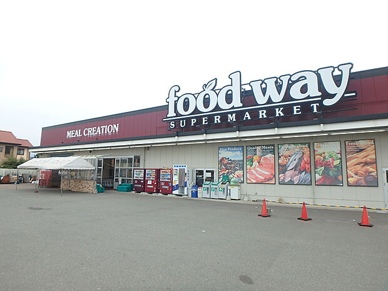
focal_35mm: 21
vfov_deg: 63.4
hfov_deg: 79.0
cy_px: 146
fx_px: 235
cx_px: 194
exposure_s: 1/200
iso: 125
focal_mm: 3.7
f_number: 3.5
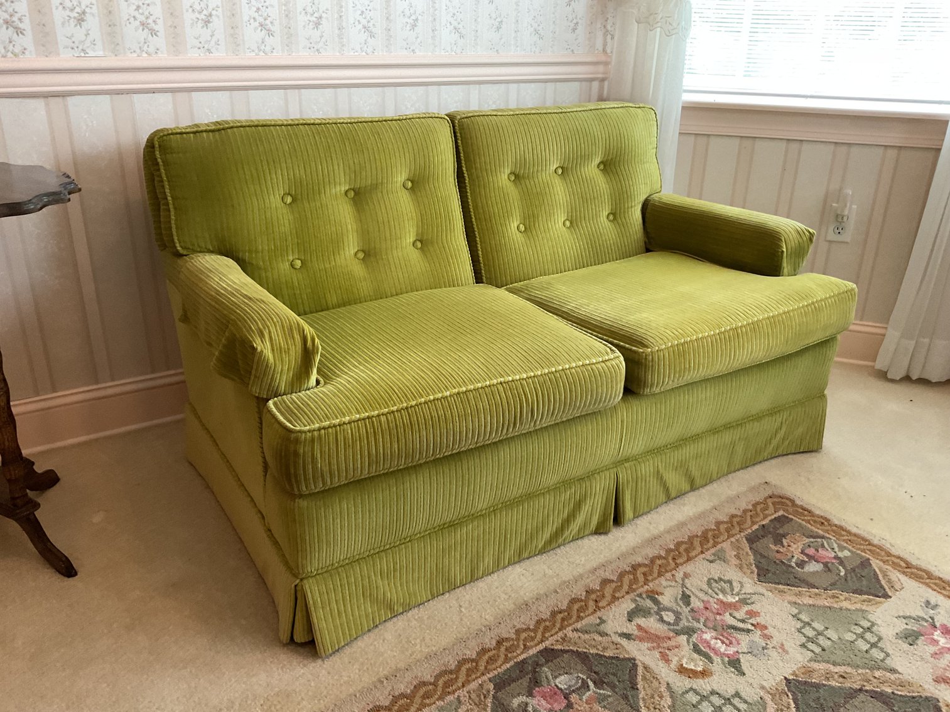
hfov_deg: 61.7
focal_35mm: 29
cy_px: 356
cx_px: 475
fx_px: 796
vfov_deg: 48.2
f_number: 1.8
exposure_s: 1/60
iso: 160
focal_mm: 3
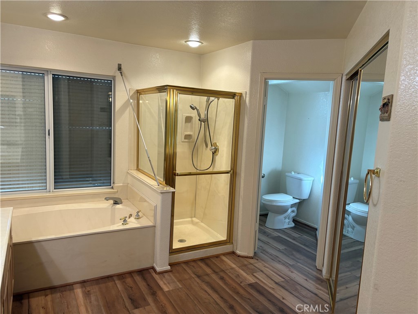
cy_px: 157
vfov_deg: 53.1
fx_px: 314
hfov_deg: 67.3
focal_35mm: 26
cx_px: 209
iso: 125
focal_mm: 5.96
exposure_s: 1/120
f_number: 1.6
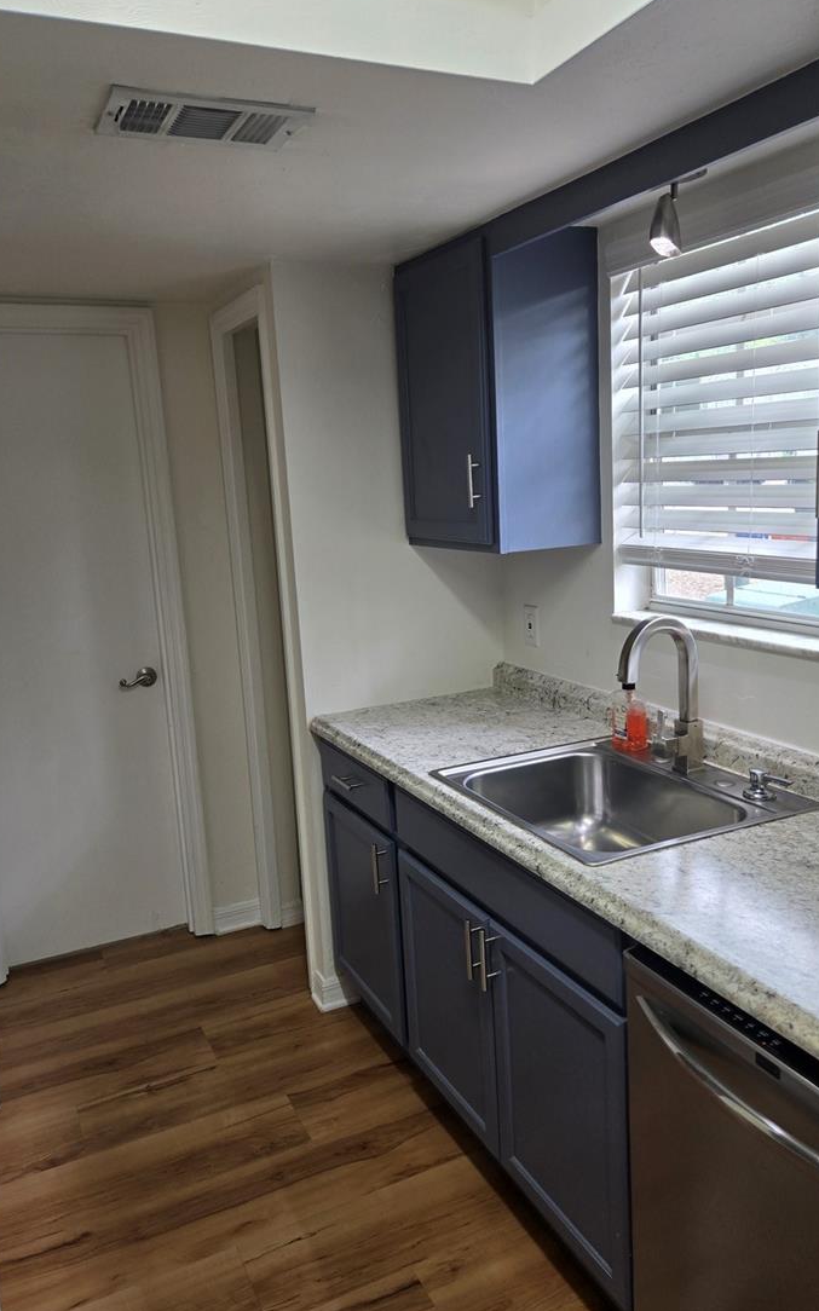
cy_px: 649
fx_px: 965
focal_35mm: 27
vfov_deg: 68.4
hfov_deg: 46.0
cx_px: 411
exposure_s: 1/120
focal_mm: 5.4
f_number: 1.8
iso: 50
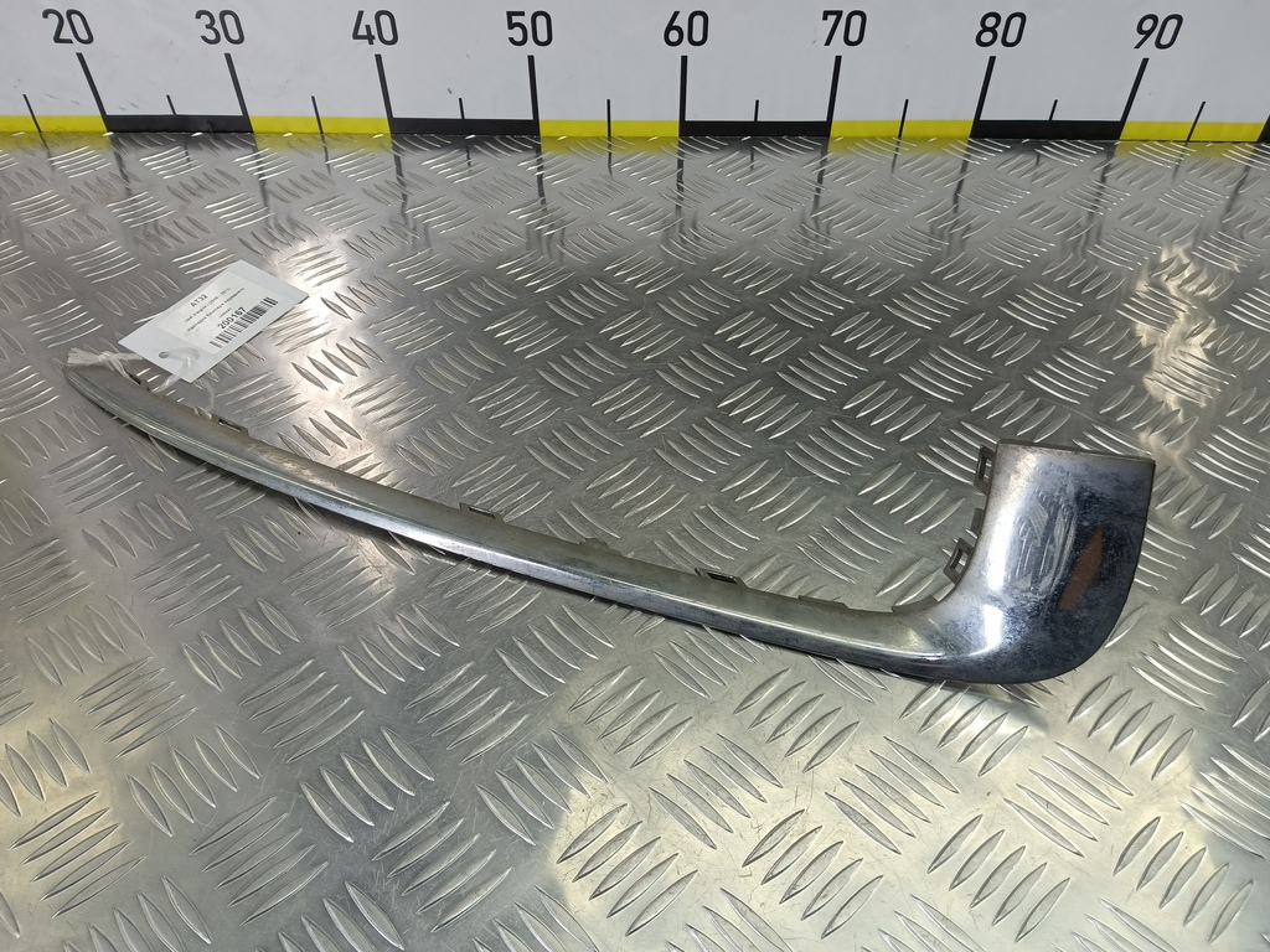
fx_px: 844
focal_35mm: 23
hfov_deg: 73.9
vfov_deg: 58.9
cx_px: 635
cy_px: 476
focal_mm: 4.11
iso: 82
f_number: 1.6
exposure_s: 1/50
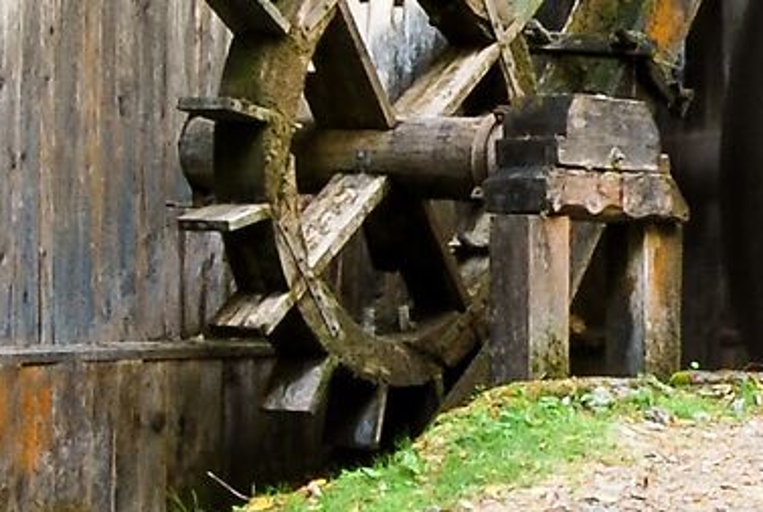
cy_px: 234
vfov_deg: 6.6
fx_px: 4460
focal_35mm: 210
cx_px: 895
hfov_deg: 9.7
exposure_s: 4
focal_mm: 22
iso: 100
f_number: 22
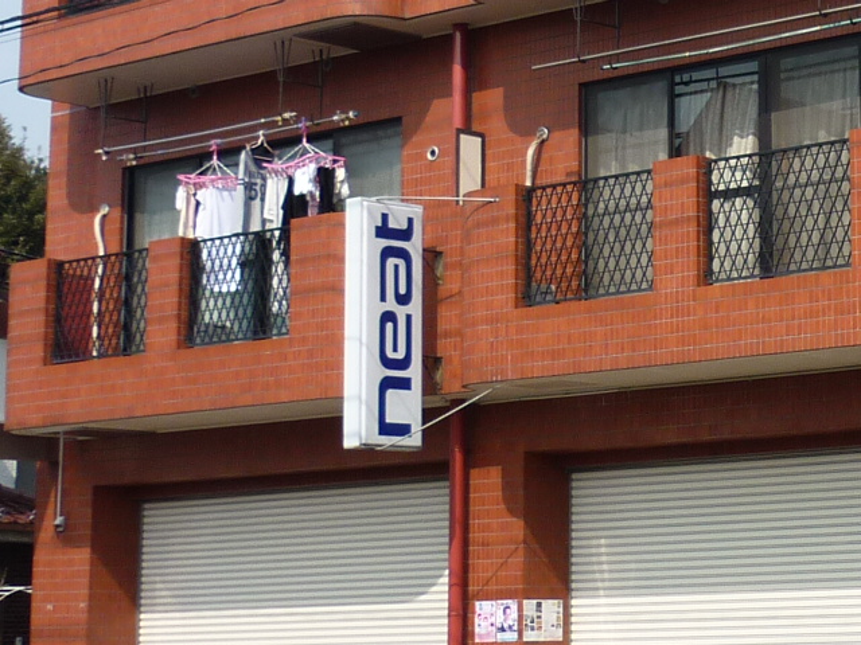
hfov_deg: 55.4
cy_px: 322
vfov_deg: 42.9
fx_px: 821
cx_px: 430
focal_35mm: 33
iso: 80
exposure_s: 1/125
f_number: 8
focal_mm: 5.5
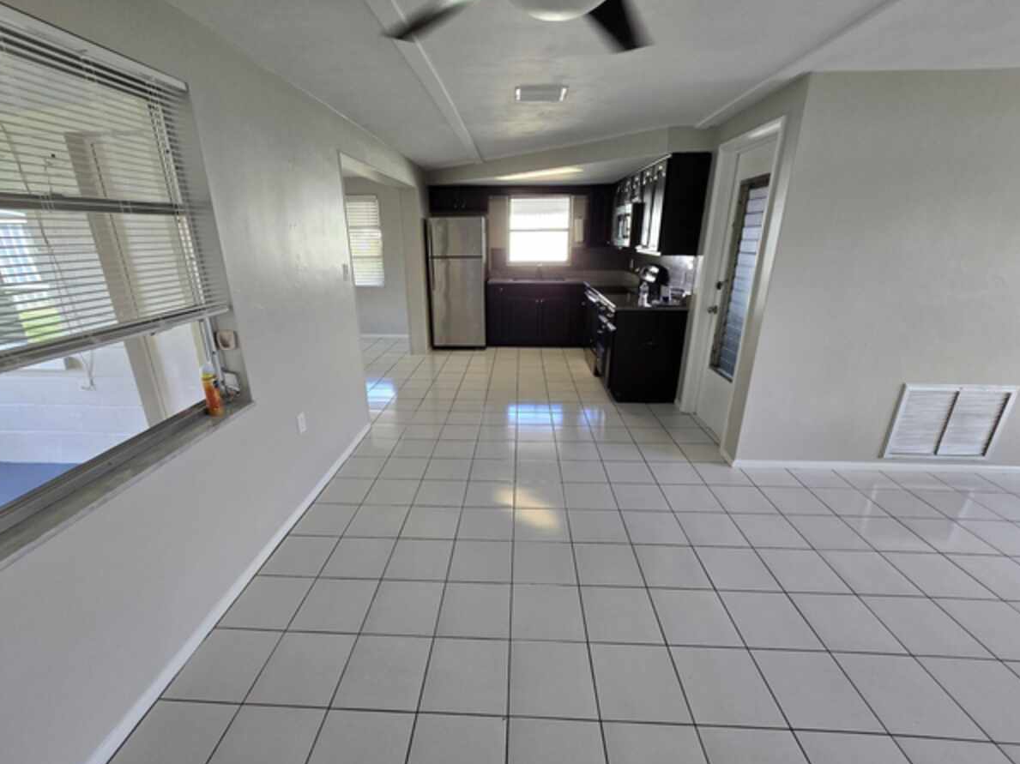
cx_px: 494
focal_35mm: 14
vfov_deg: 85.6
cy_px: 391
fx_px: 412
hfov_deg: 102.0
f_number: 2.2
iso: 125
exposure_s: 1/60
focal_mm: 2.2
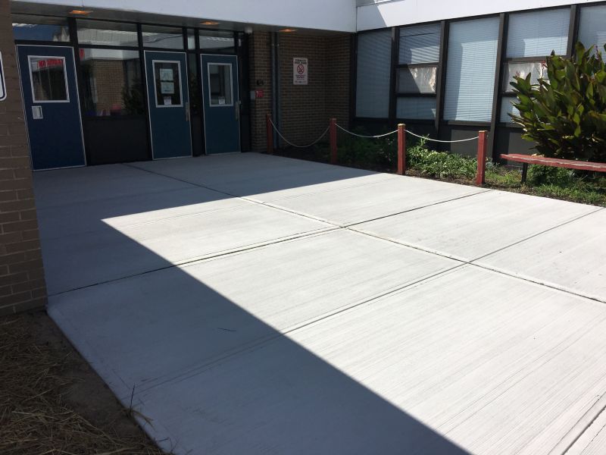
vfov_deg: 48.2
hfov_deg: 61.7
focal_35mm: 29
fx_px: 508
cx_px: 303
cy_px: 228
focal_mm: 4.15
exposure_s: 1/3846
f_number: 2.2
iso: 25
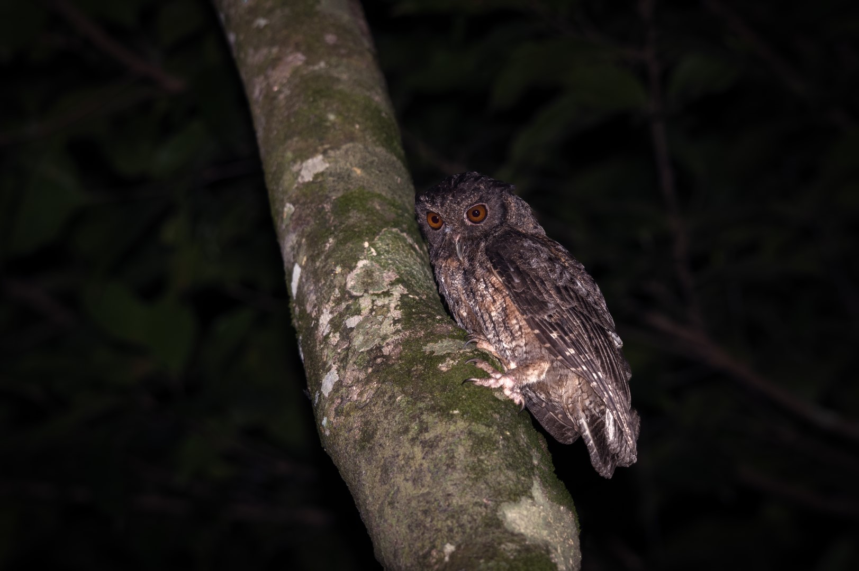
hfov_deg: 6.2
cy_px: 286
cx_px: 430
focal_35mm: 330
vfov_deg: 4.2
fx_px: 7869
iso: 800
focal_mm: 330
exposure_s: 1/60
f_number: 7.1
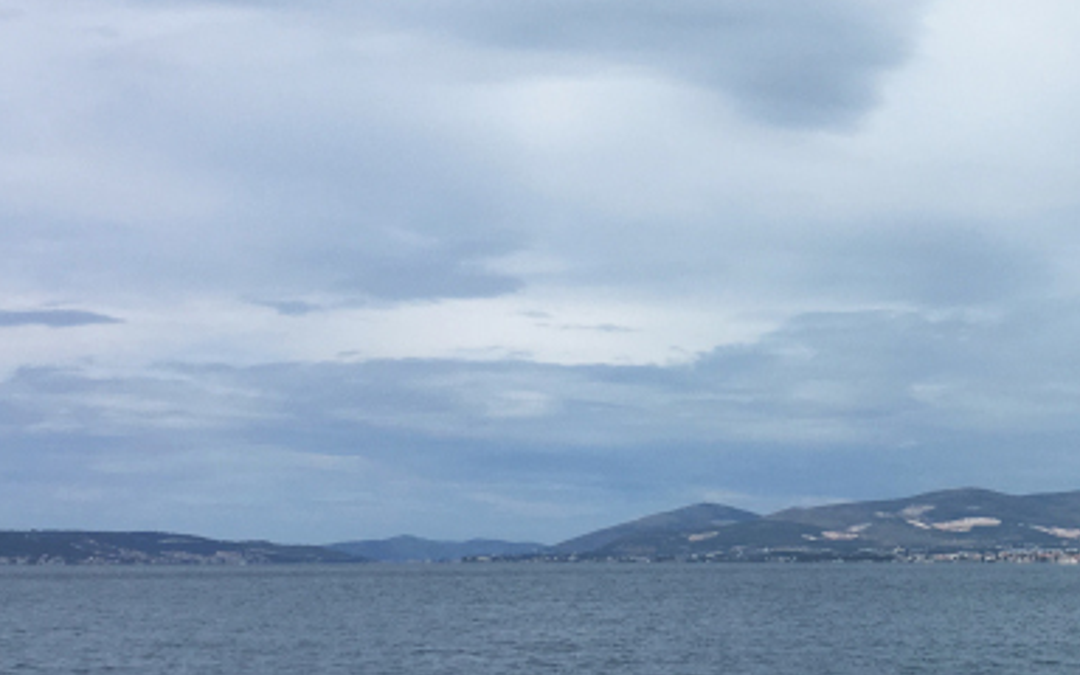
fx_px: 1884
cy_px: 104
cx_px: 953
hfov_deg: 30.7
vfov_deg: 20.0
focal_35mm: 64
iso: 25
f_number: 2.2
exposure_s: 1/3846
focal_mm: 4.15
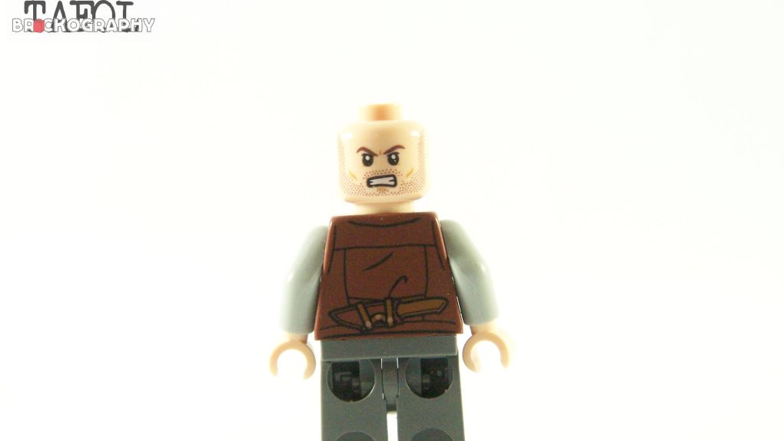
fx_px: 2661
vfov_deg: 9.5
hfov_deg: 16.8
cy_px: 280
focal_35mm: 128
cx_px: 392
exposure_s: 1/60
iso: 400
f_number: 3.6
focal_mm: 19.4
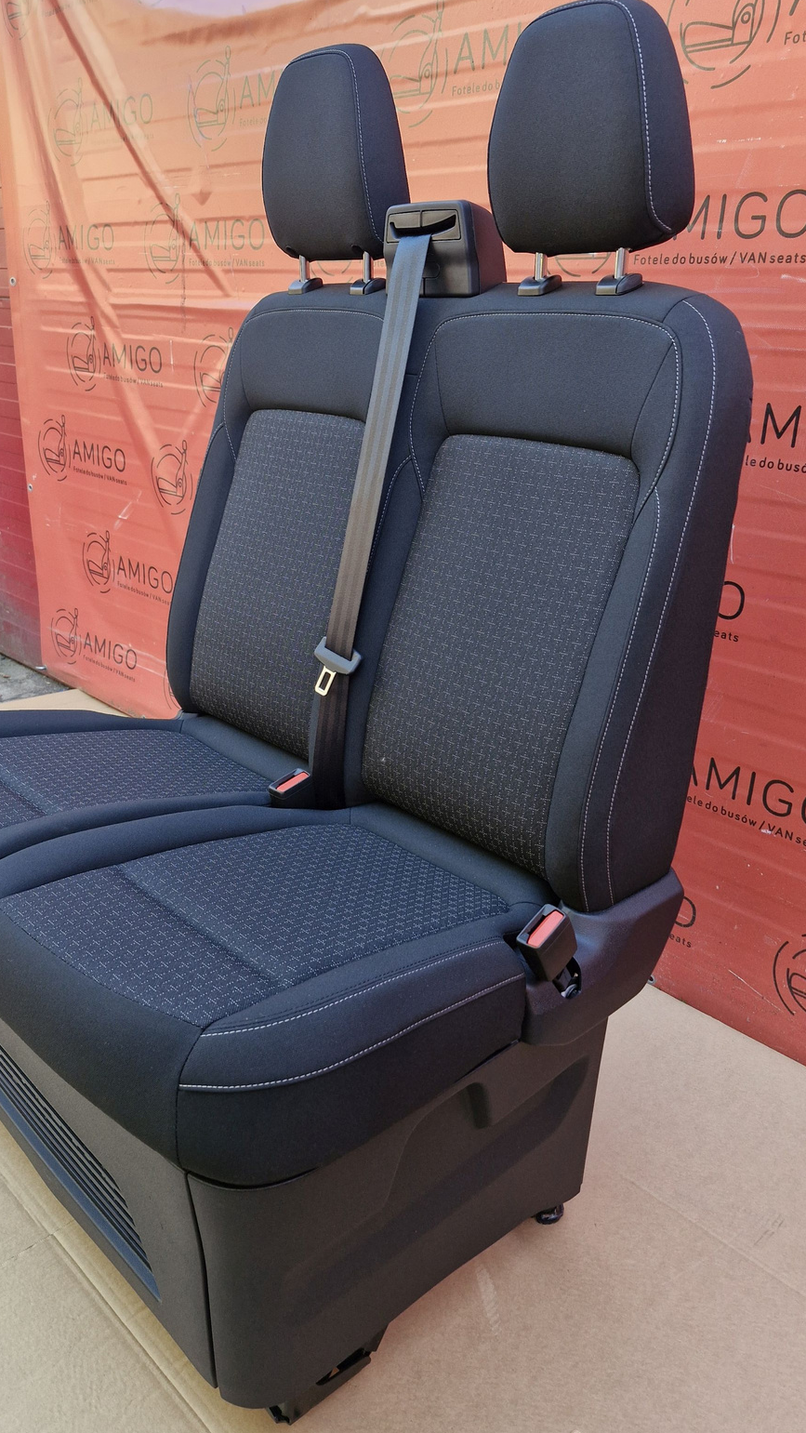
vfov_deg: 71.9
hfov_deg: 44.4
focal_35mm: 26
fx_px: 988
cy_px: 716
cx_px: 413
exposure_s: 1/180
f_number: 1.8
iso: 200
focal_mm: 5.54
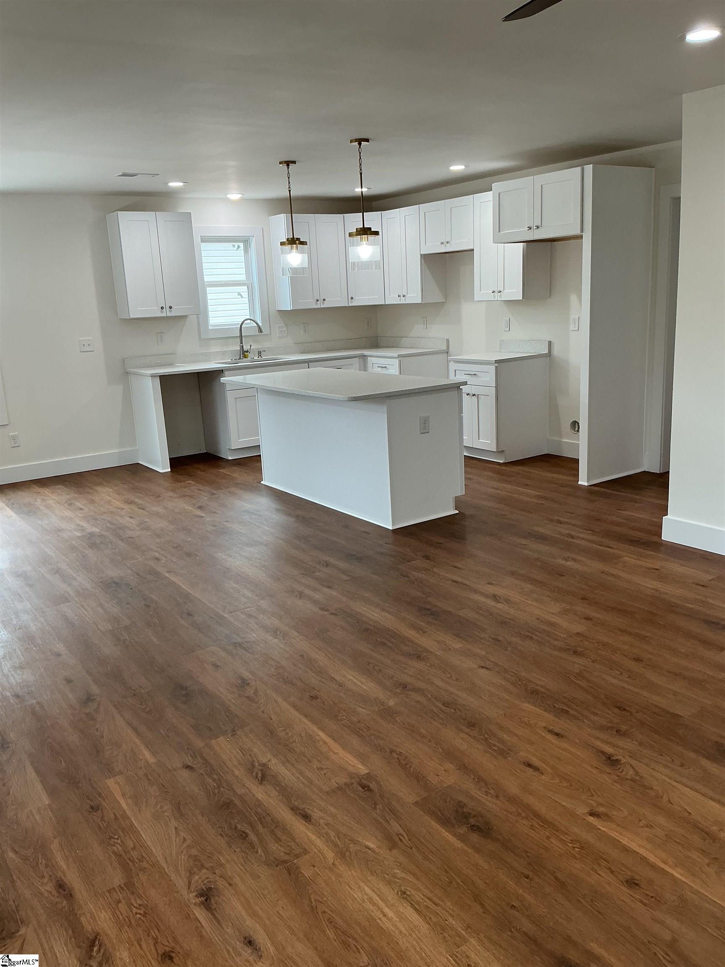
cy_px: 484
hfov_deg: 48.2
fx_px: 810
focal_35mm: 29
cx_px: 362
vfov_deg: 61.7
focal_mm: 3
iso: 50
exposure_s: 1/60
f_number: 1.8
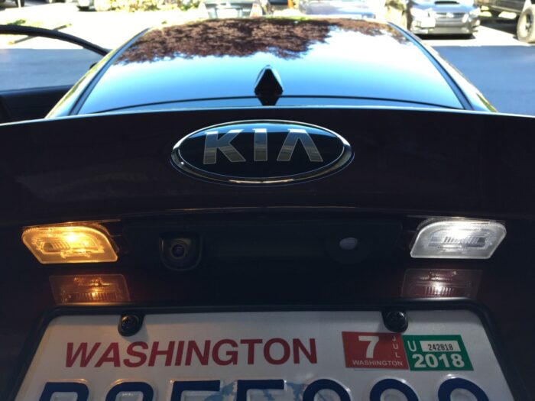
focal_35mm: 29
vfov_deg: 48.2
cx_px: 268
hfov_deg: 61.7
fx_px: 448
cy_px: 200
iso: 32
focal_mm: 4.15
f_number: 2.2
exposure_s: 1/60
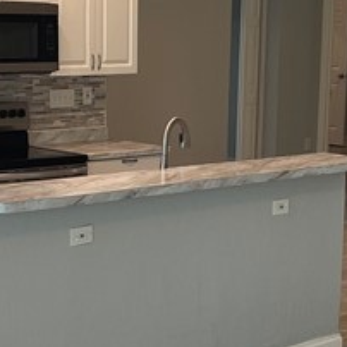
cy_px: 234
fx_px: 1270
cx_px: 246
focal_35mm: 112
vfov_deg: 15.5
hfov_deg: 15.5
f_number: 1.6
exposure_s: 1/60
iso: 80
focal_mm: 5.1
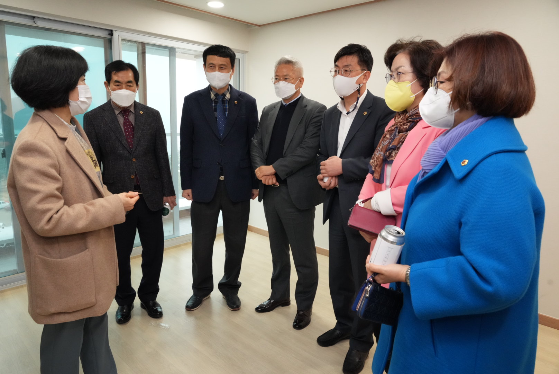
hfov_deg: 73.7
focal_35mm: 24
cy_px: 187
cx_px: 280
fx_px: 373
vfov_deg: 53.2
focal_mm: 24
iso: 6400
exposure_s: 1/200
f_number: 9
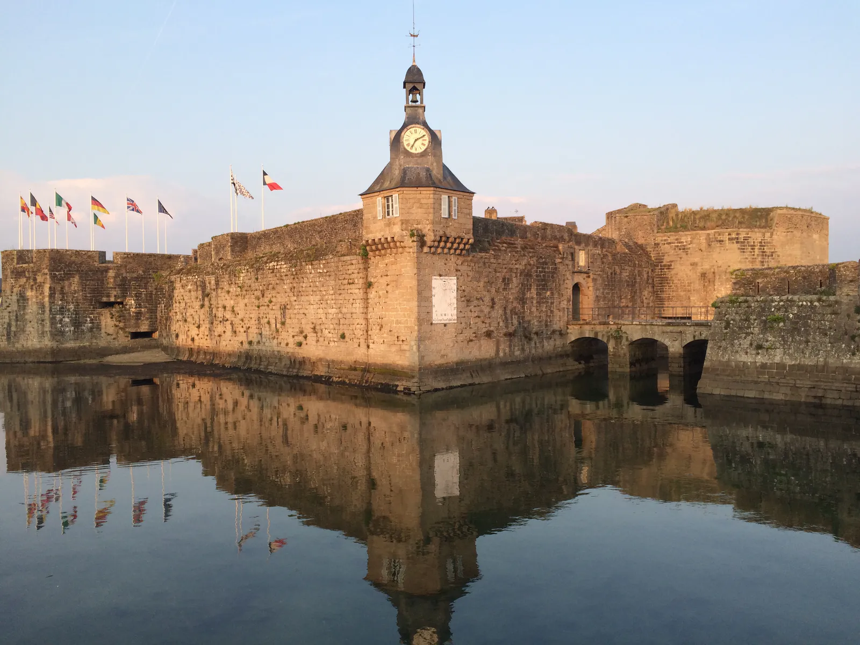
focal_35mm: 29
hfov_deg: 61.7
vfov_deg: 48.2
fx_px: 720
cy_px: 322
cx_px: 430
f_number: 2.2
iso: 32
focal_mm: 4.15
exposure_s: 1/366
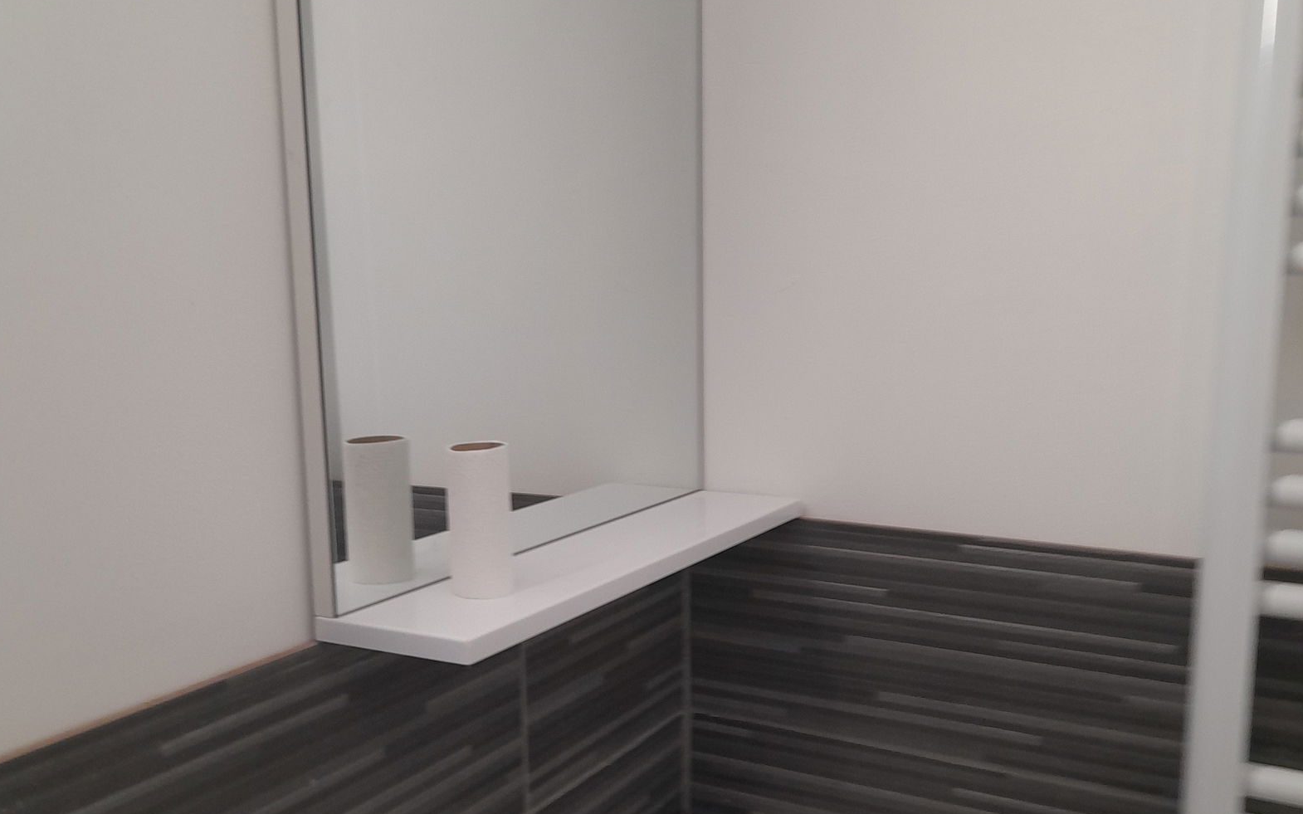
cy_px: 462
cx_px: 641
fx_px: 1278
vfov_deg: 35.3
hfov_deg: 54.0
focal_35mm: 36
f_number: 2
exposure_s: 1/50
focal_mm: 4.6
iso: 100
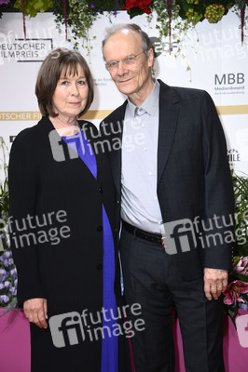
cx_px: 124
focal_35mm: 85
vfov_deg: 23.9
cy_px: 186
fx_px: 880
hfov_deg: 16.0
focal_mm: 85
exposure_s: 1/200
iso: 500
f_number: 5.6
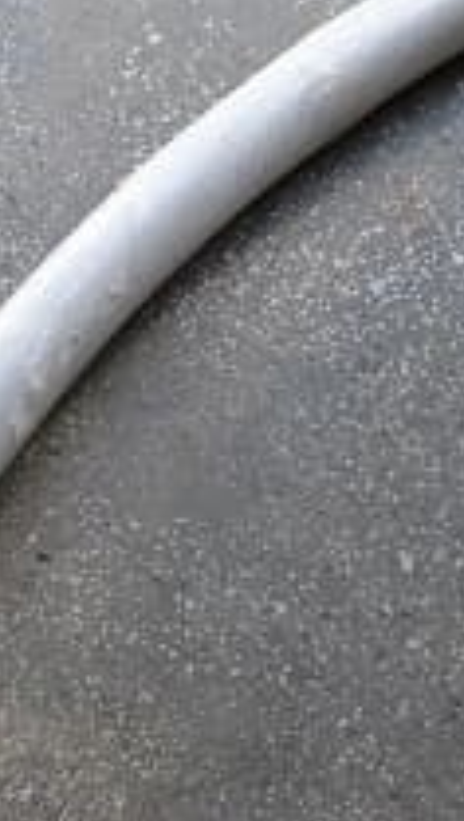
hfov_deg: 17.0
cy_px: 385
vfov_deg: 29.7
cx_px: 181
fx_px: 1551
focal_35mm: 71
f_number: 5.6
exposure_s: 1/125
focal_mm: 21
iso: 400
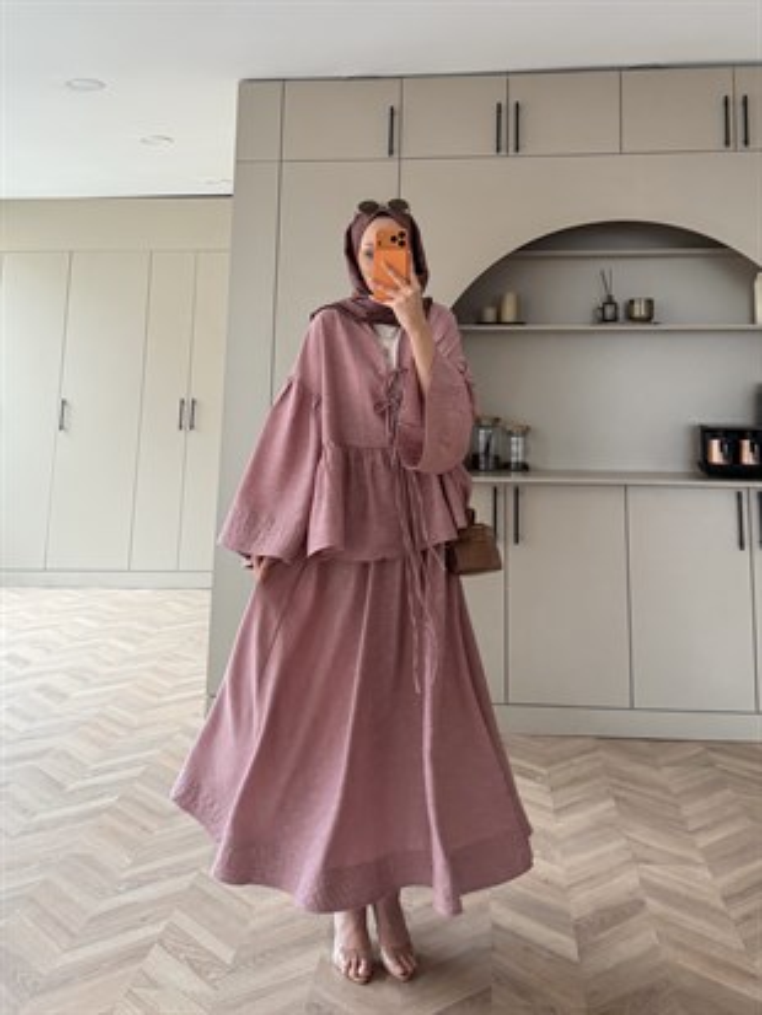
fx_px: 704
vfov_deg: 71.6
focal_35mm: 24
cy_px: 508
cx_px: 381
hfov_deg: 56.8
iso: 160
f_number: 1.78
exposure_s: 1/121
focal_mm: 6.76
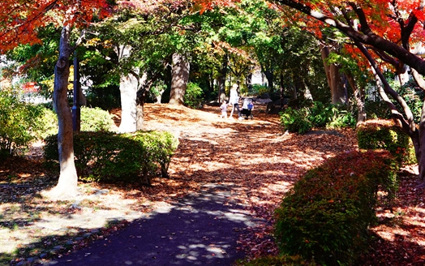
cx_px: 215
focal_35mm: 56
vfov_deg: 22.4
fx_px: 649
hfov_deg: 36.3
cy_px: 12
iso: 100
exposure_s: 1/80
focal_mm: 24
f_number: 5
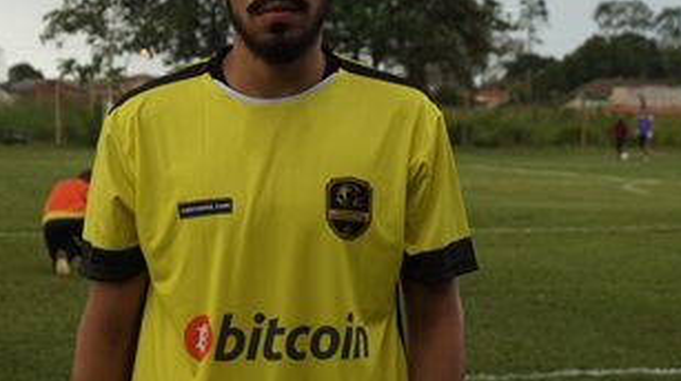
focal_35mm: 113
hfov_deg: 19.0
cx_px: 299
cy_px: 95
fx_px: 2033
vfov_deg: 10.7
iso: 200
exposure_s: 1/200
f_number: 5.6
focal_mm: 55
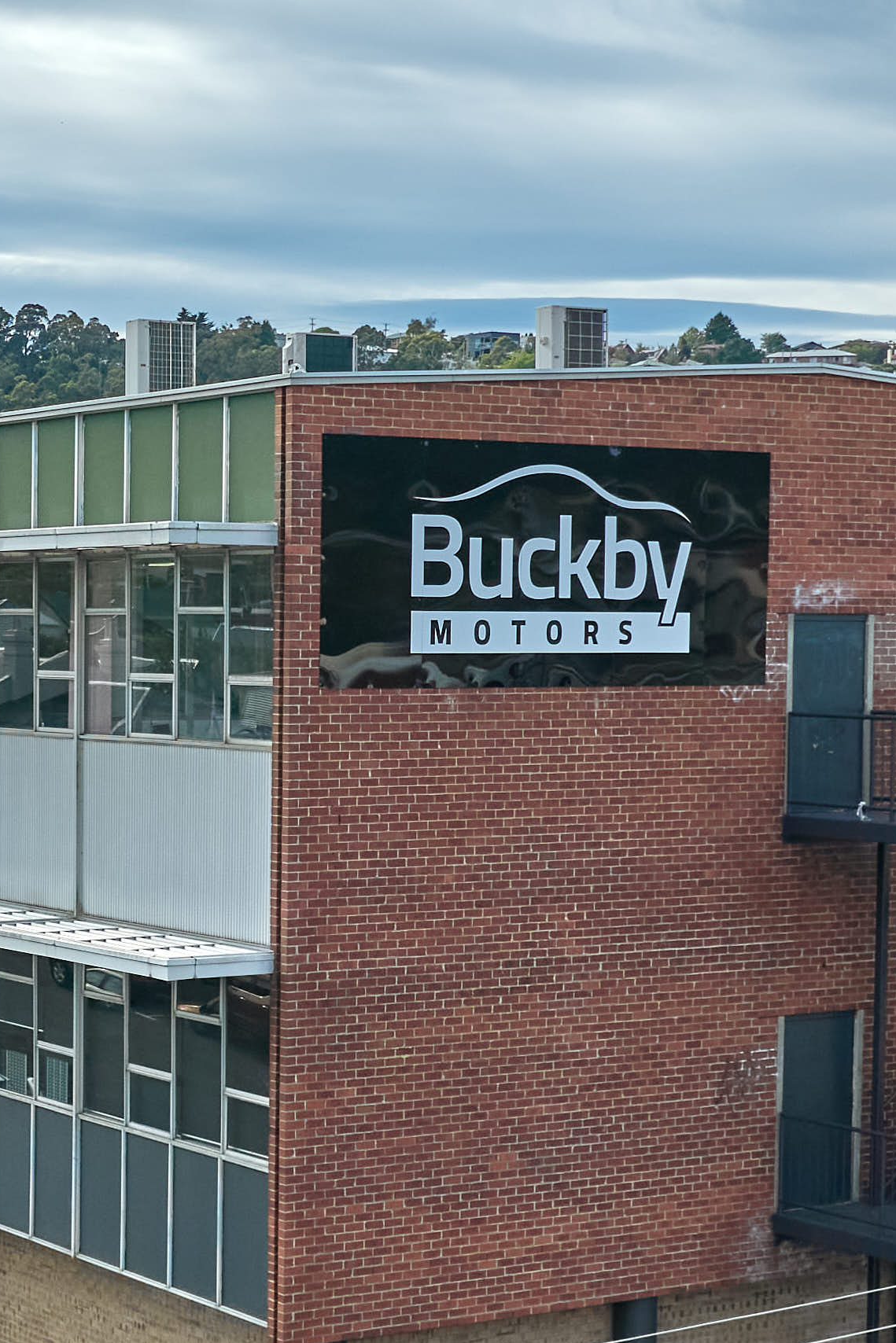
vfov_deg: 26.2
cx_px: 2
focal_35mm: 77
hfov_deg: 17.3
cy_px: 847
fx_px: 2874
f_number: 2.8
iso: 210
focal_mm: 12.29
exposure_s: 1/3200
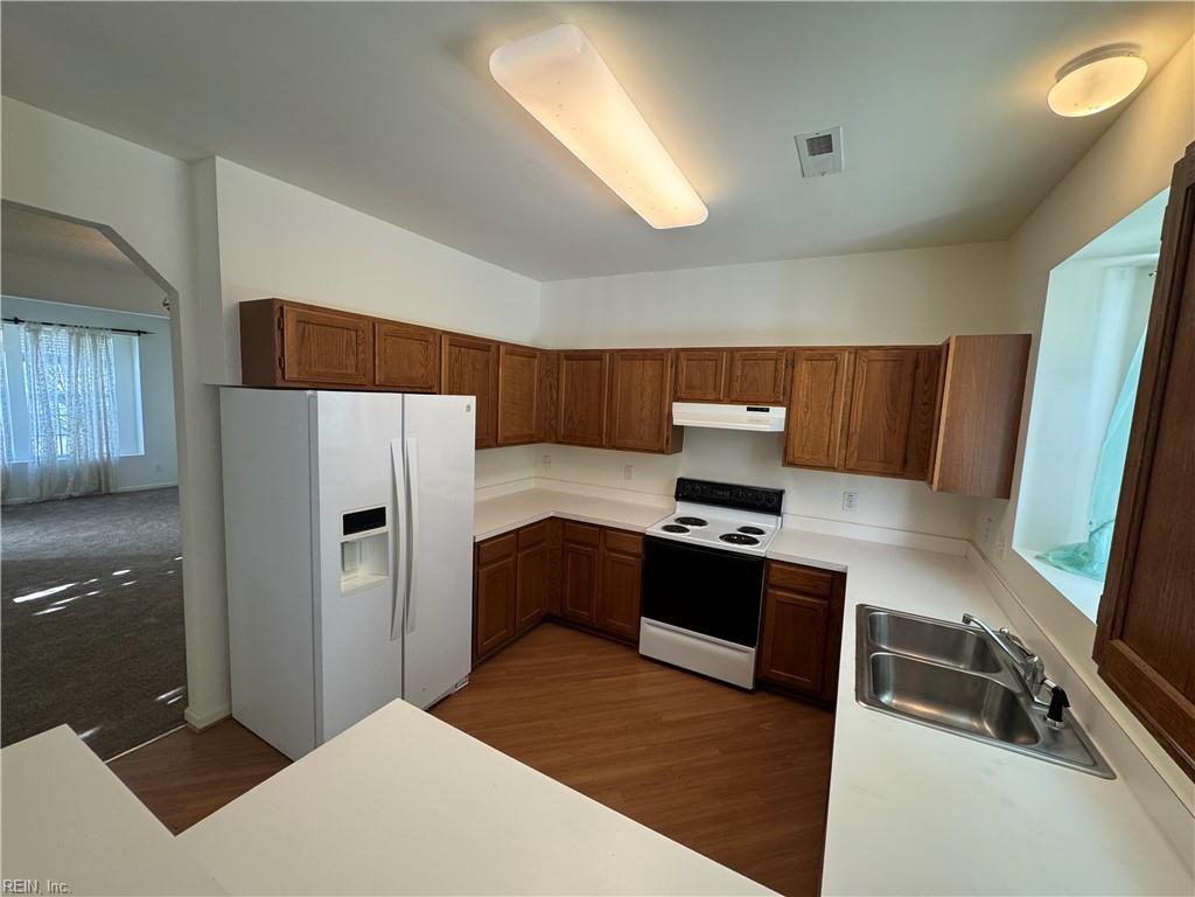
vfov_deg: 85.7
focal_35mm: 14
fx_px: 483
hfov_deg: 102.1
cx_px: 598
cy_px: 448
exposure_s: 1/120
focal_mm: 2.22
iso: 200
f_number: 2.2
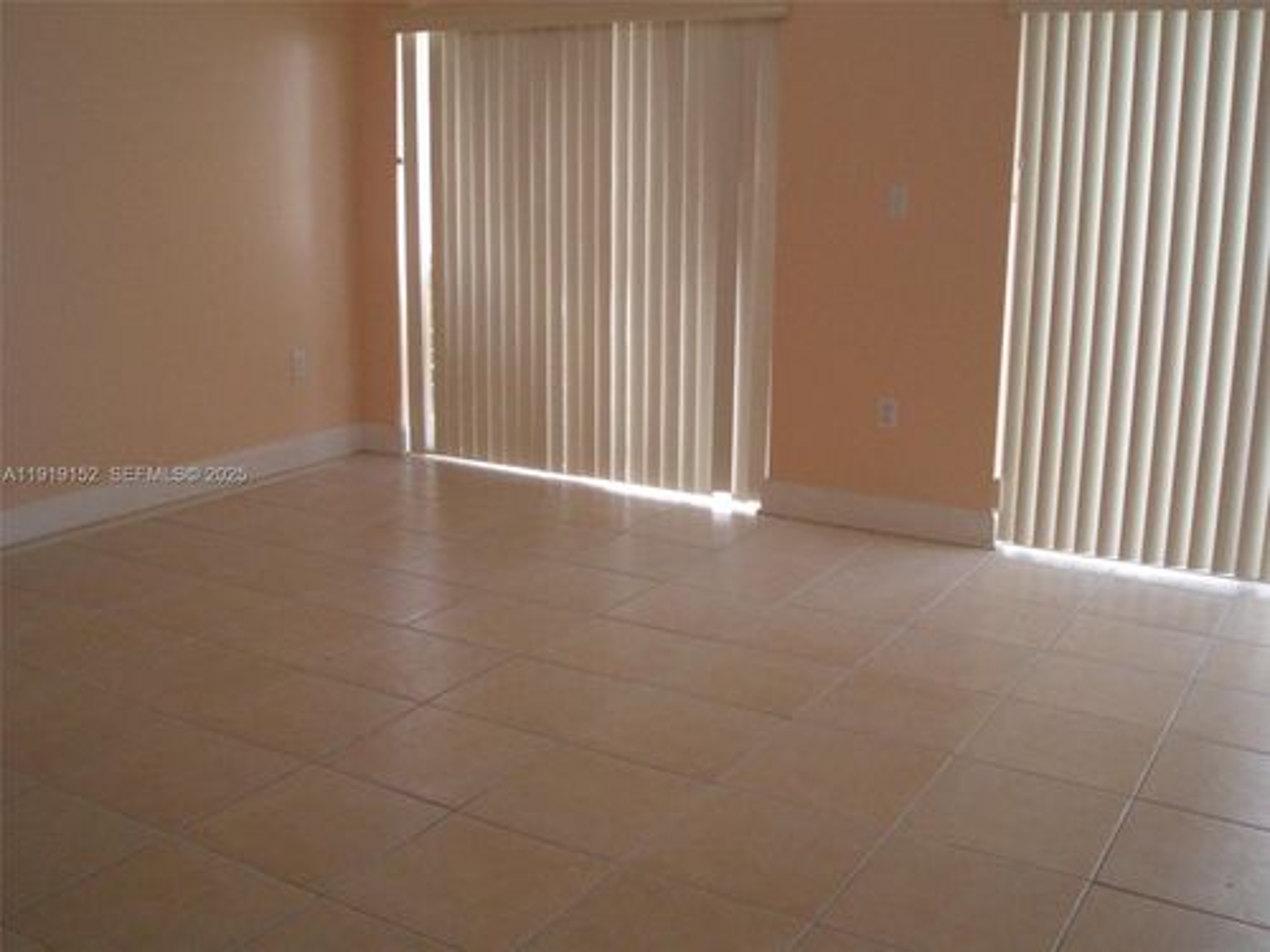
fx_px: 1321
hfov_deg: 51.4
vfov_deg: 39.7
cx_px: 635
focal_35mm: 36
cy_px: 476
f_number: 4
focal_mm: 4.8
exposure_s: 1/100
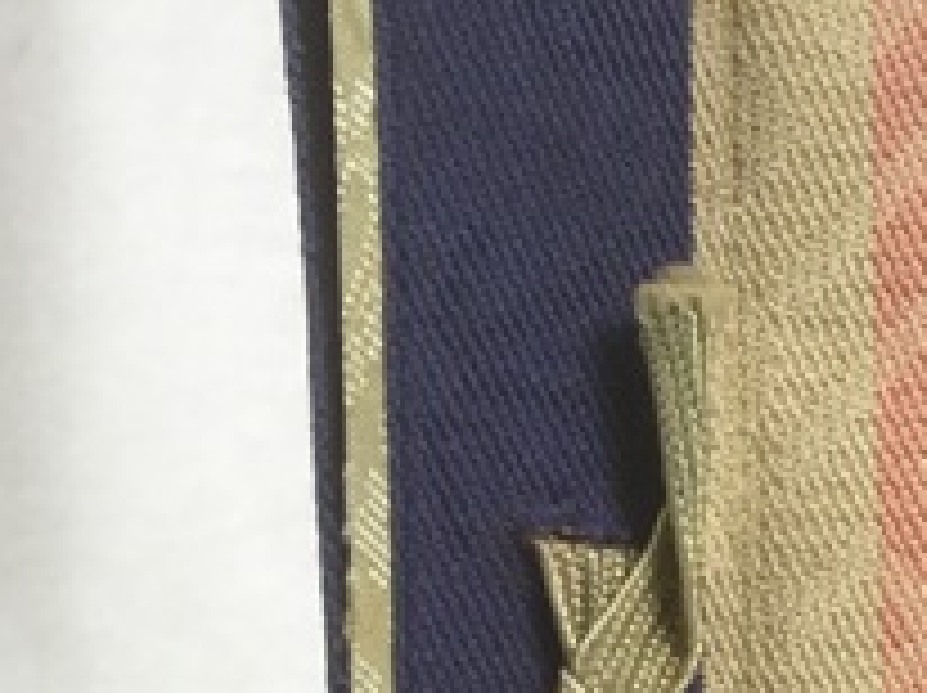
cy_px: 1240
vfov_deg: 10.4
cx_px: 1508
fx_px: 3584
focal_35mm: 134
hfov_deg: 13.6
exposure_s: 1/50
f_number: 2.2
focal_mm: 4.15
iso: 25
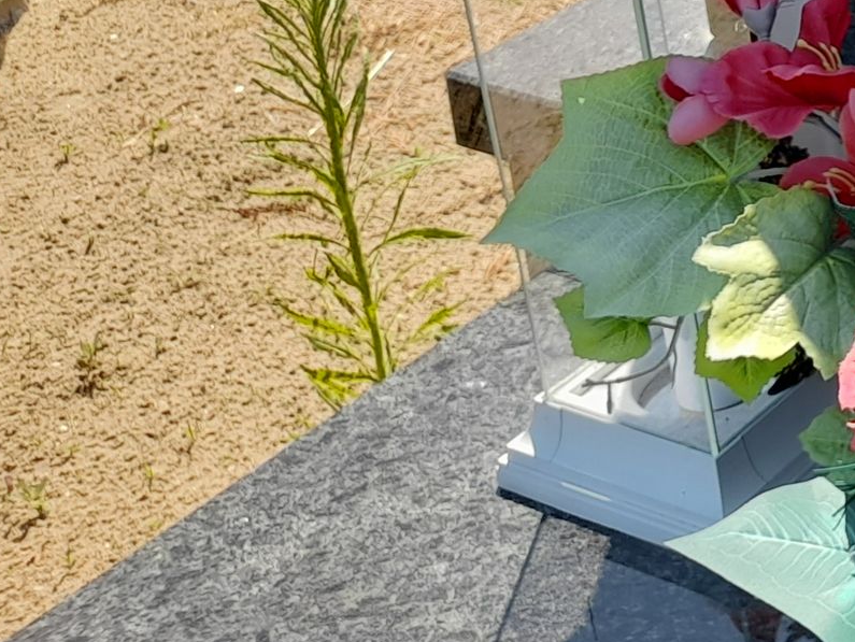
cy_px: -323
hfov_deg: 18.2
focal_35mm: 88
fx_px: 2175
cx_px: 1479
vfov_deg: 15.5
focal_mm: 4.6
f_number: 2
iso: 20
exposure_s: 1/133
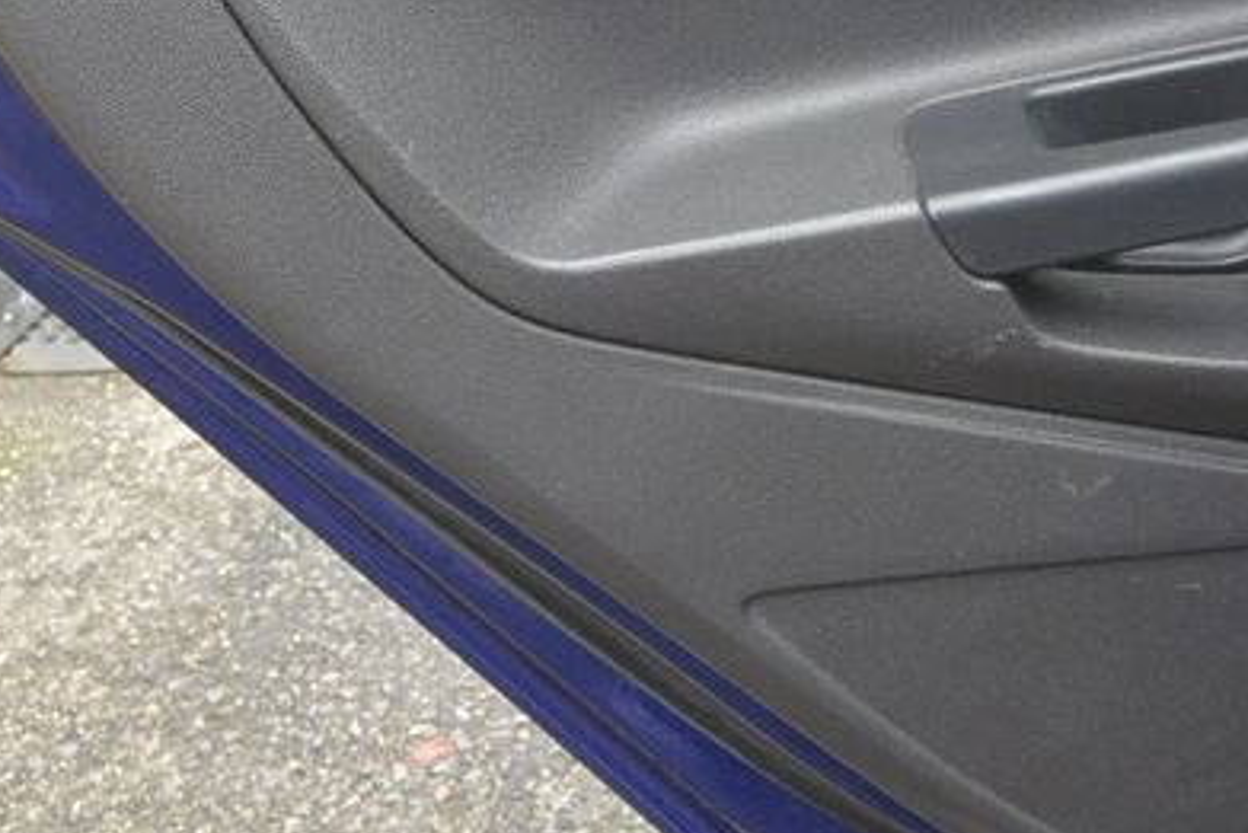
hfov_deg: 26.4
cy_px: 161
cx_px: 868
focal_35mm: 76
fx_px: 2635
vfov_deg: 17.8
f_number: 3.5
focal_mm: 11
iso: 250
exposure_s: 1/125
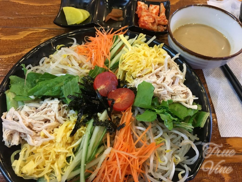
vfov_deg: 48.2
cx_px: 121
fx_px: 203
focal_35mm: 29
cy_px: 91
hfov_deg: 61.7
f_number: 2.2
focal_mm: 4.15
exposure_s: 1/30
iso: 200
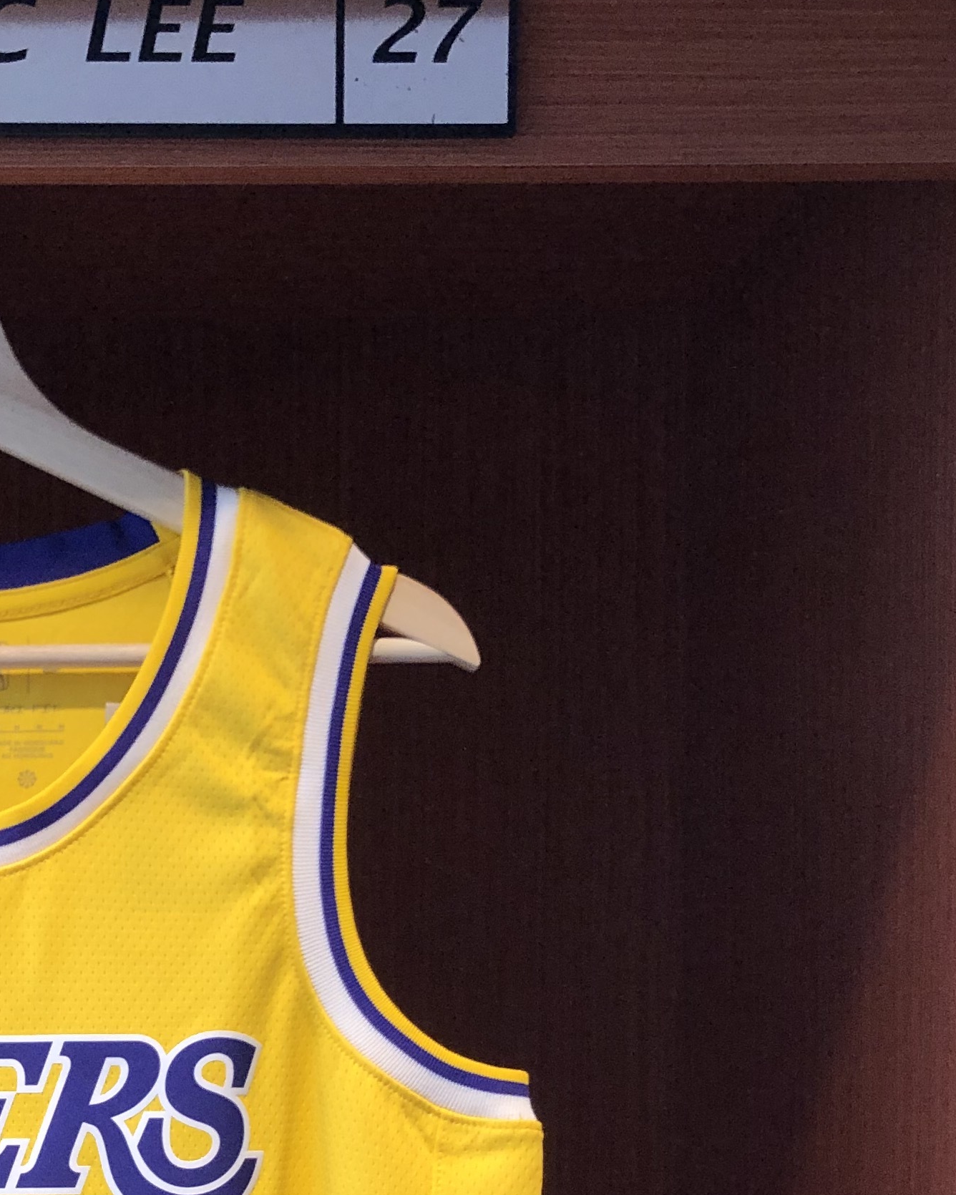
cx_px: -54
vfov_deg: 27.2
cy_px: 1170
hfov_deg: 22.1
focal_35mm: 66
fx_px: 2334
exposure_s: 1/40
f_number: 1.8
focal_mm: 3.99
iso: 25
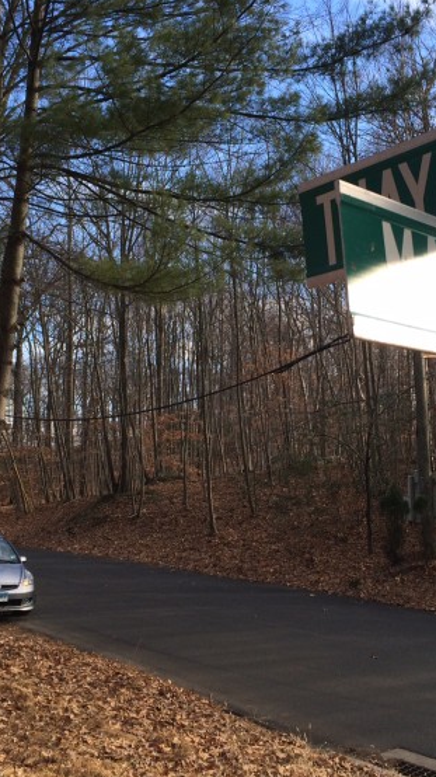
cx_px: 291
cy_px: 374
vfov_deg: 46.4
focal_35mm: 44
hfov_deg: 26.9
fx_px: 906
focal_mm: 4.15
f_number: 2.2
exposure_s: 1/604
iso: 32
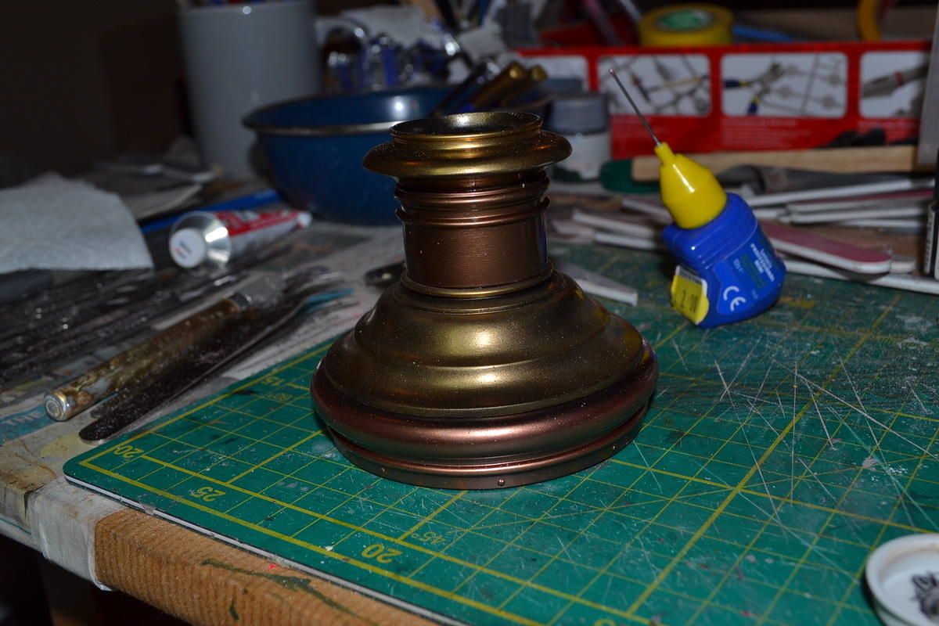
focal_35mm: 39
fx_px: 1017
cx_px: 470
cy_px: 313
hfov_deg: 49.6
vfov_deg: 34.2
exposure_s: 1/60
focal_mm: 26
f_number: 8
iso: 100
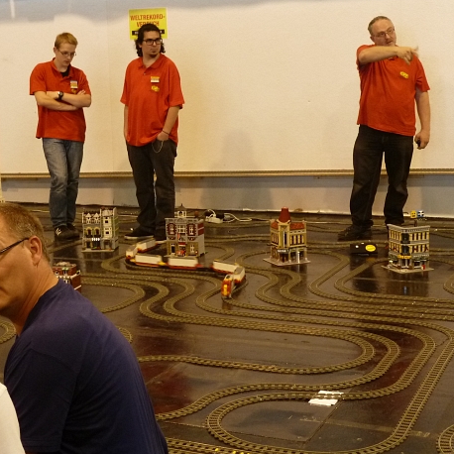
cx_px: 171
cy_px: 221
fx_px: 1009
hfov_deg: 25.3
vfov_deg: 25.4
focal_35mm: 68
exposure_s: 1/15
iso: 400
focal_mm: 9.1
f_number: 3.9
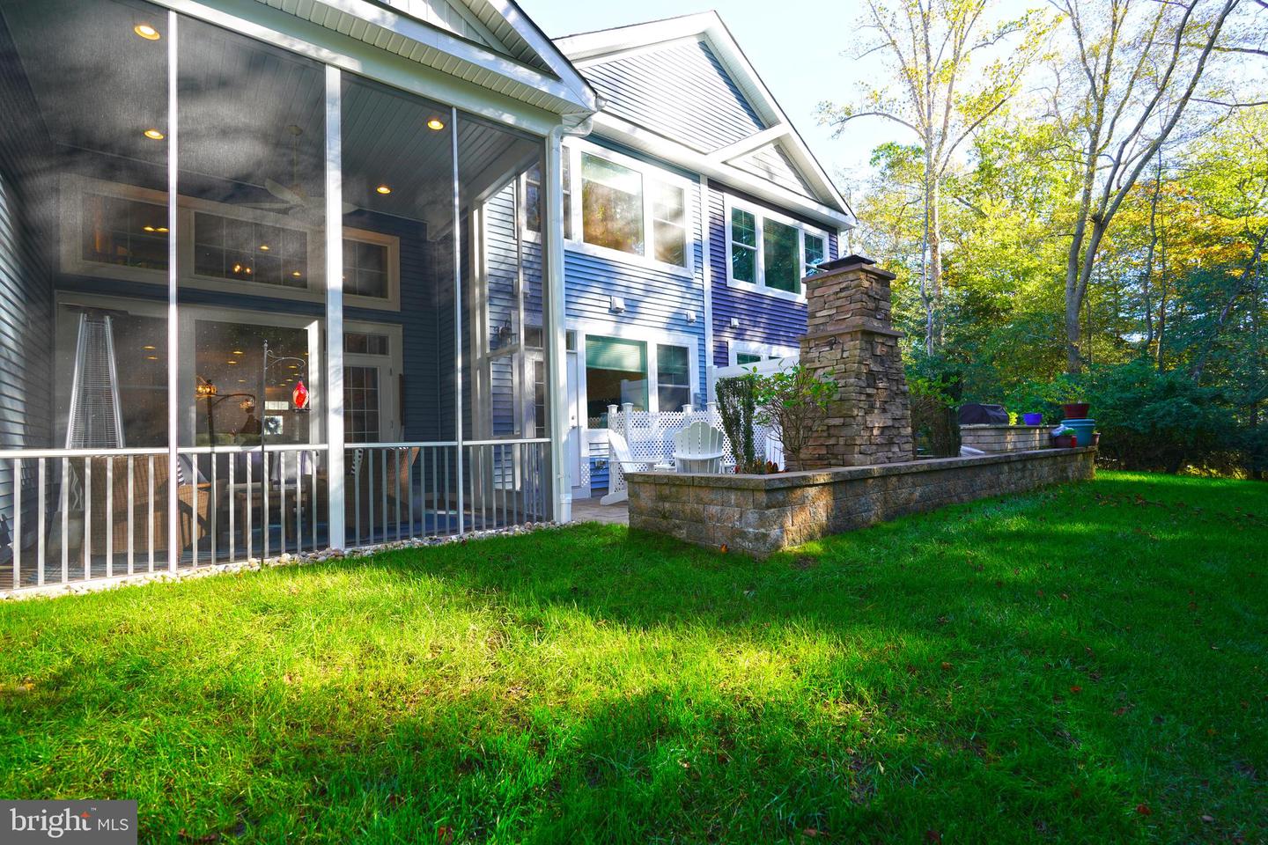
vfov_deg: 73.7
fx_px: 564
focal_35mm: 16
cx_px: 634
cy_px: 422
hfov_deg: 96.7
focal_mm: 16
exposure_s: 1/60
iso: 100
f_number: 4.5
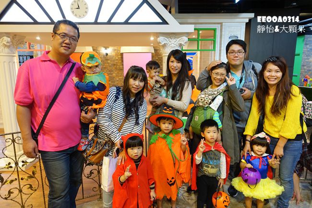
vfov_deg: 53.1
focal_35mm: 24
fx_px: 208
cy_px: 104
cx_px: 156
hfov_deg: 73.8
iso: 250
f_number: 1.8
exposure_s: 1/30
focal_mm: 8.8
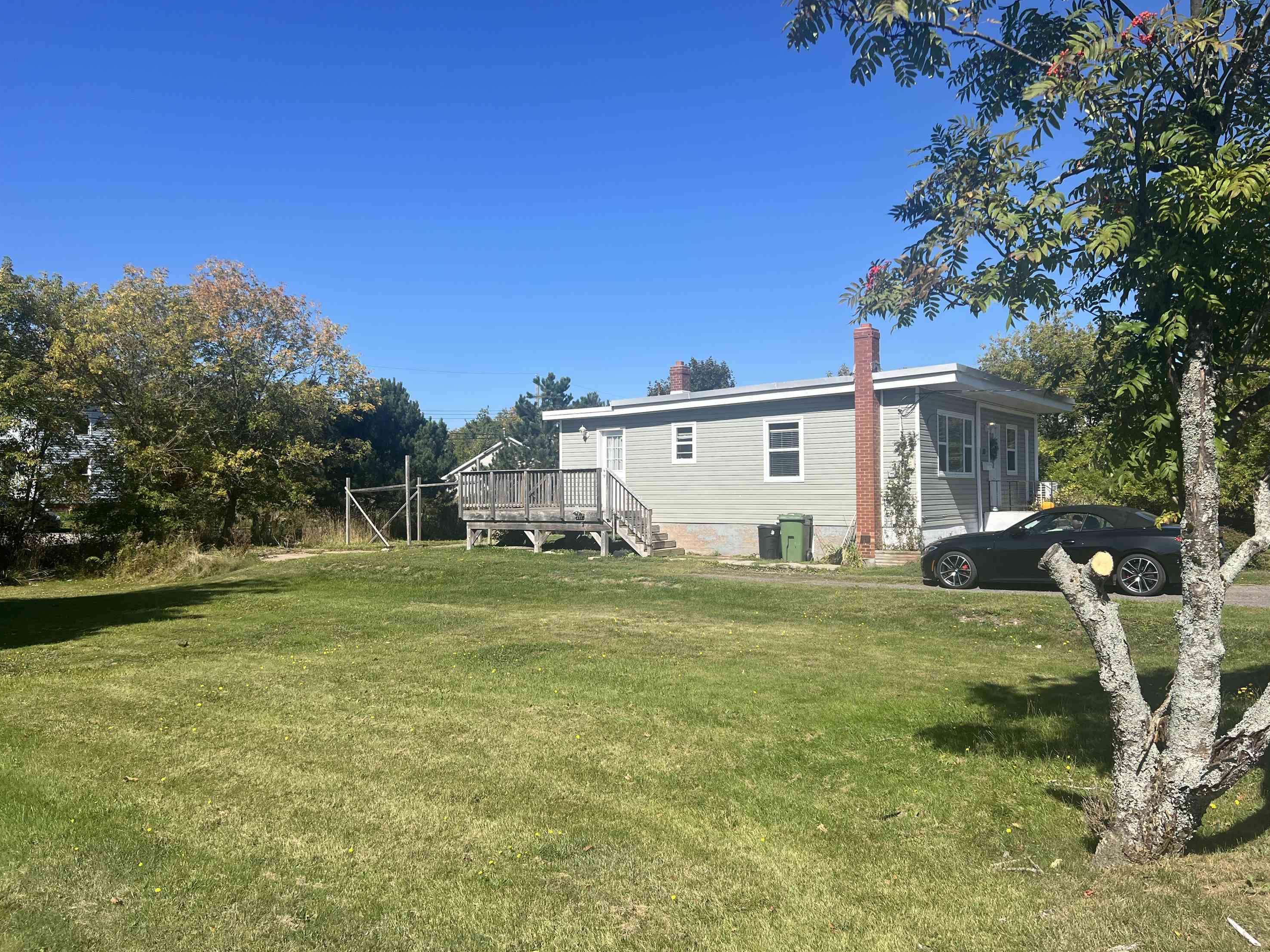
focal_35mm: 27
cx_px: 656
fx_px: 991
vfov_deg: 51.4
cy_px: 460
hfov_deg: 65.3
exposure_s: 1/4274
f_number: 1.5
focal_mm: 5.7
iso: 50
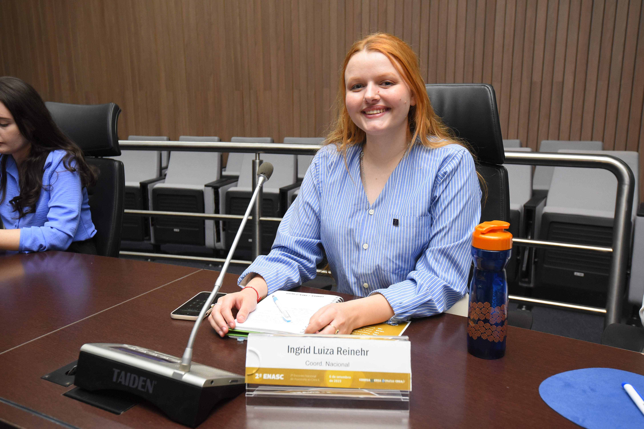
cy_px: 214
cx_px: 322
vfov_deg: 43.6
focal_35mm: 30
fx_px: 537
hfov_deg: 61.9
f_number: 4.5
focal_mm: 30
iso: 2500
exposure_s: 1/160
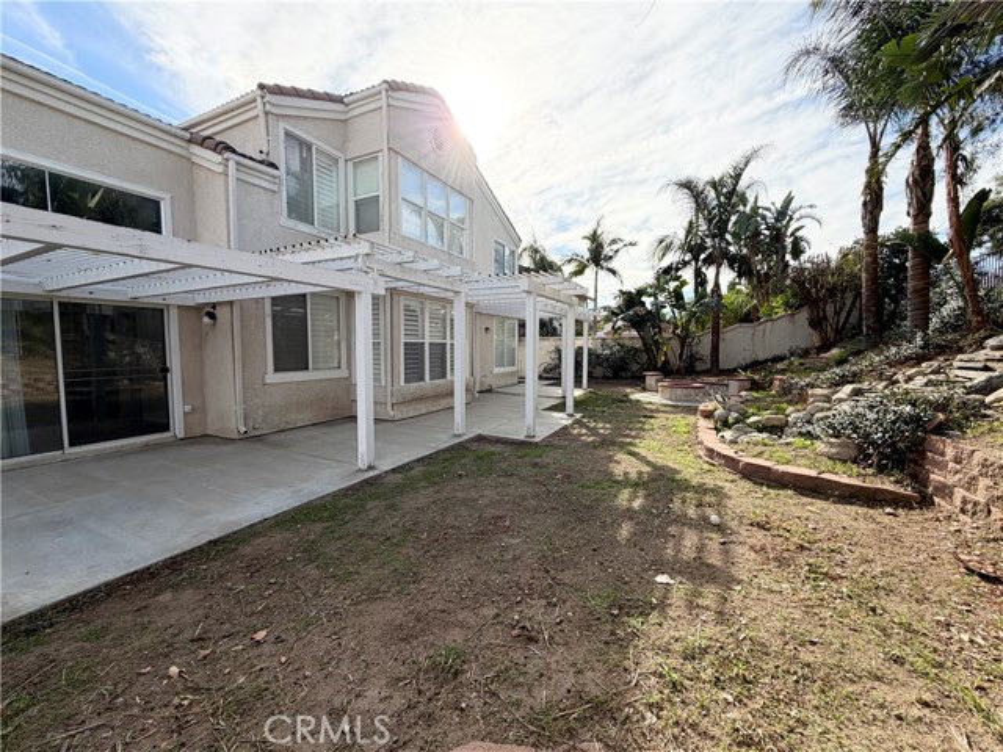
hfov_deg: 102.1
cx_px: 502
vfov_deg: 85.7
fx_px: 406
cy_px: 376
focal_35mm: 14
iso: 40
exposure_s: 1/770
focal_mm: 2.22
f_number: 2.2
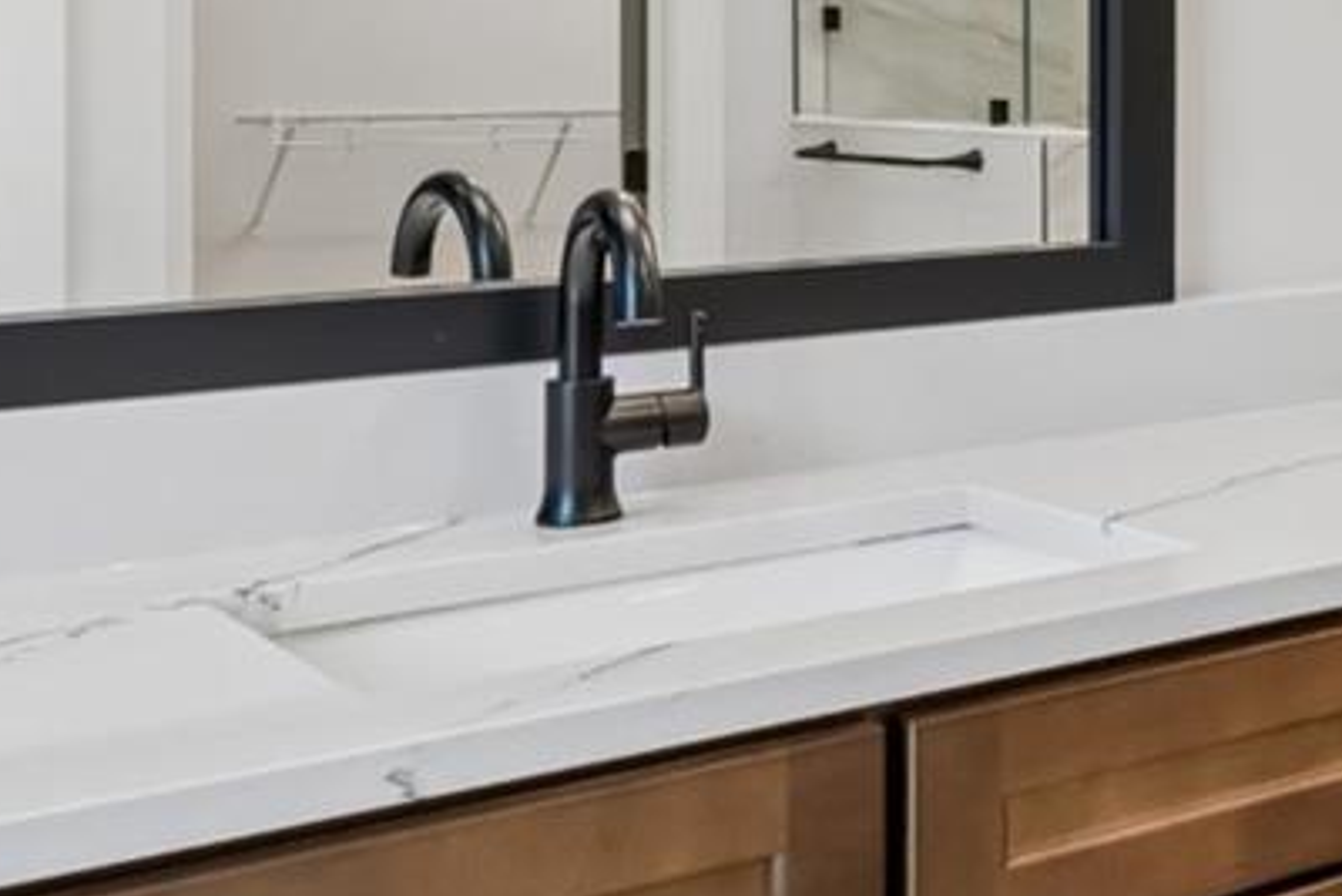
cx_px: 2040
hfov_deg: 25.0
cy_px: 10
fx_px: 2237
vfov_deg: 21.9
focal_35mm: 60
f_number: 7.1
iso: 100
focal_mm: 10
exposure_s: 1/15
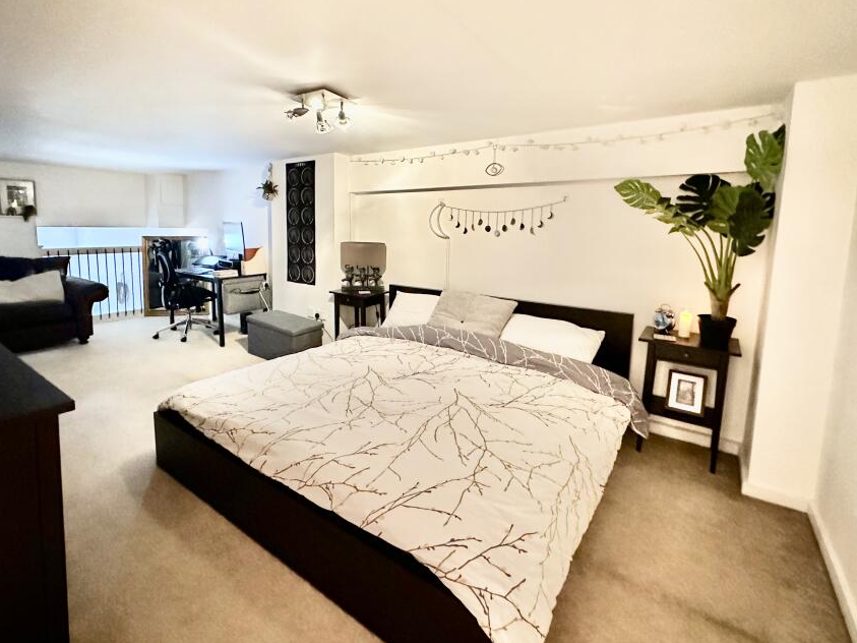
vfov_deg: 74.2
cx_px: 394
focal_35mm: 17
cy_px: 273
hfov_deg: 90.9
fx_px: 421
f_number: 2.2
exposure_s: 1/50
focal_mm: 2.22
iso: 800
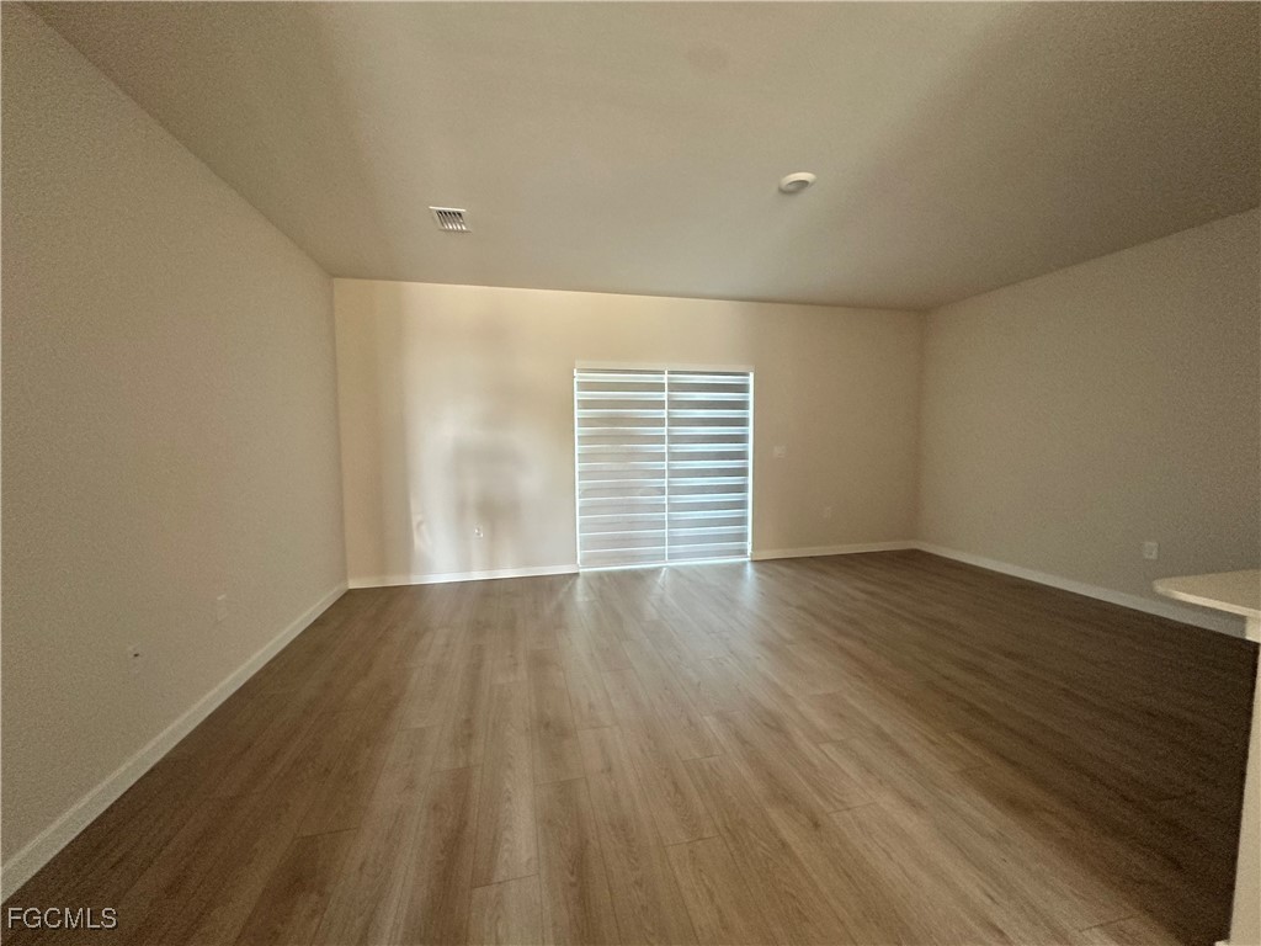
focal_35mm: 14
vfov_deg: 85.7
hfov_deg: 102.1
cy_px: 473
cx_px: 630
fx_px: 510
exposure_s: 1/60
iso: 400
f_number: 2.2
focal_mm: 2.22
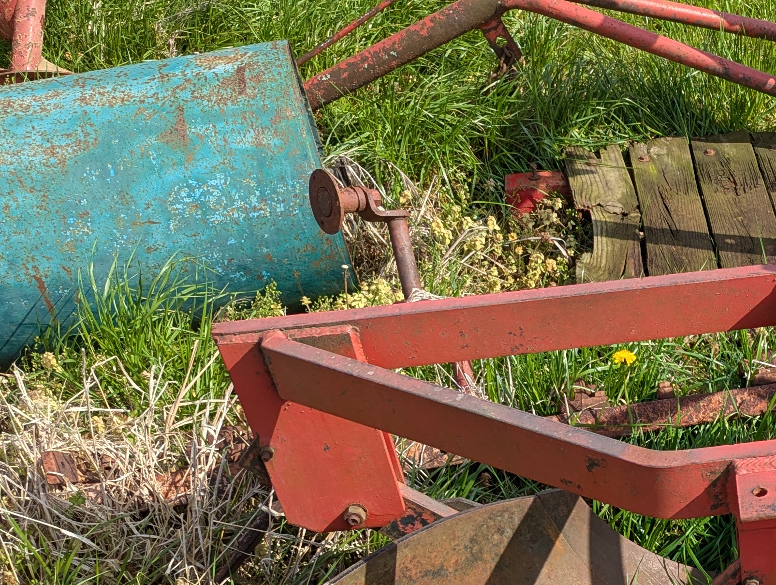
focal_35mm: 61
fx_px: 1370
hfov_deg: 28.6
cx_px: 860
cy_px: 593
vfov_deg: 23.1
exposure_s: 1/1770
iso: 42
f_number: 1.85
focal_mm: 6.81
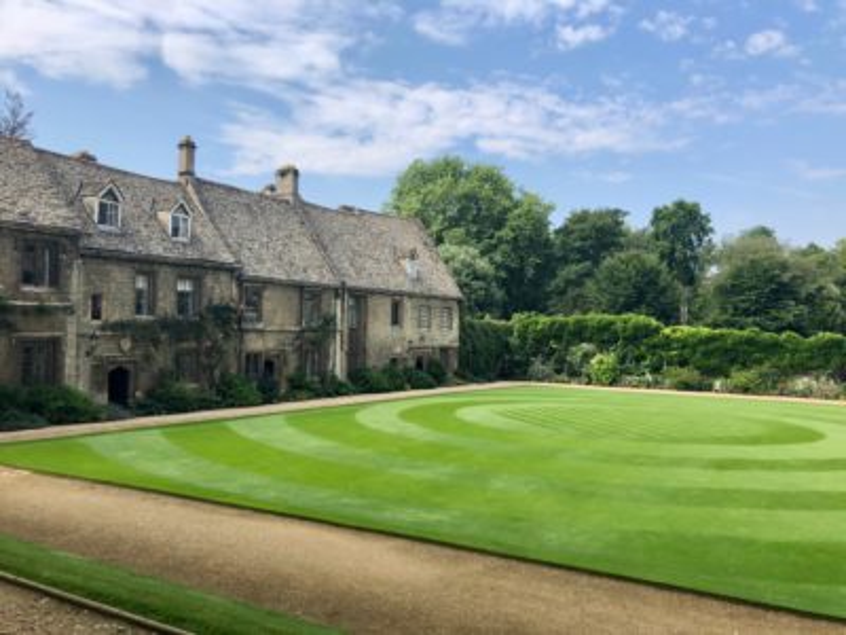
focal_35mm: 28
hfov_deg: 63.4
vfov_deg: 49.7
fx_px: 684
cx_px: 423
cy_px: 318
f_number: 1.8
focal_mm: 3.99
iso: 20
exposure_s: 1/1600
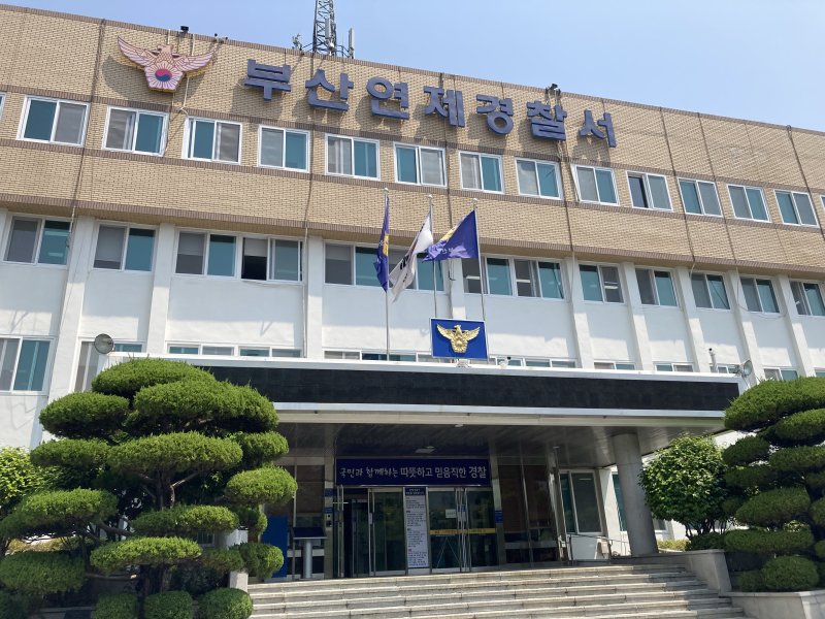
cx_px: 412
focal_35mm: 28
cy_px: 310
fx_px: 667
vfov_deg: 49.7
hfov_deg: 63.4
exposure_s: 1/2088
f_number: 1.8
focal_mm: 3.99
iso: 20
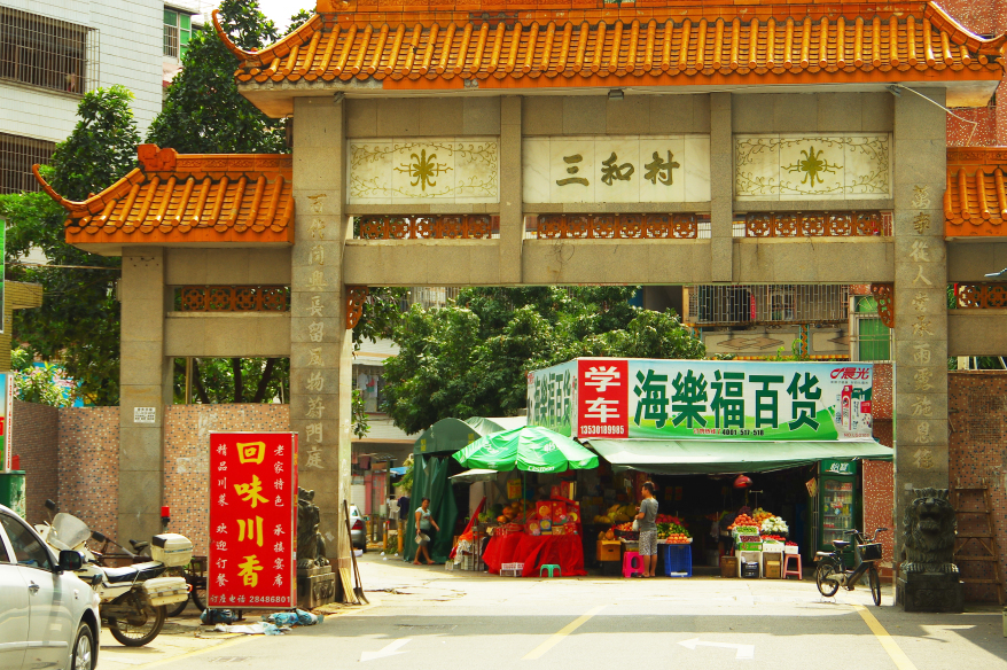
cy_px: 315
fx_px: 2348
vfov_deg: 16.2
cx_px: 531
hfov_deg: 24.2
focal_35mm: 84
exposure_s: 1/640
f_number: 5.6
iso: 100
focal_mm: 48
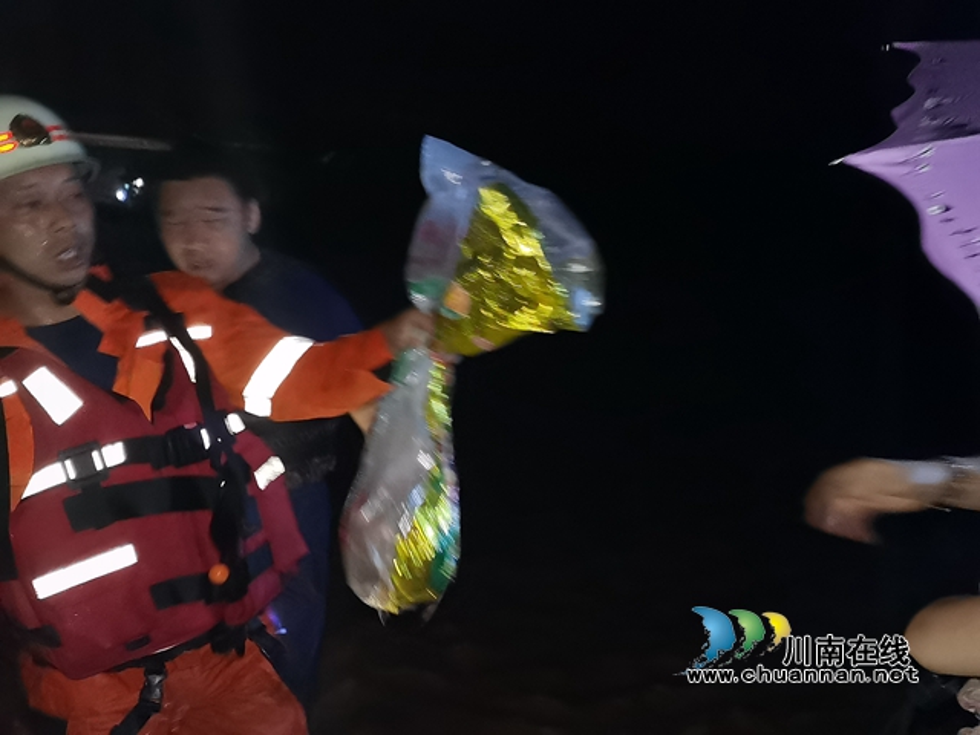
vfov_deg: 37.7
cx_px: 490
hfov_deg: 49.0
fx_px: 1076
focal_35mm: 38
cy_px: 368
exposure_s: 1/20
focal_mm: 5.58
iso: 1000
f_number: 1.8
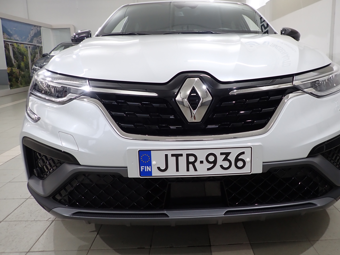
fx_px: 295
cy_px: 110
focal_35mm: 30
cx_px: 199
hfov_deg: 59.6
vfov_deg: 46.7
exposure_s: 1/60
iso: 160
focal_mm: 4.5
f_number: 2
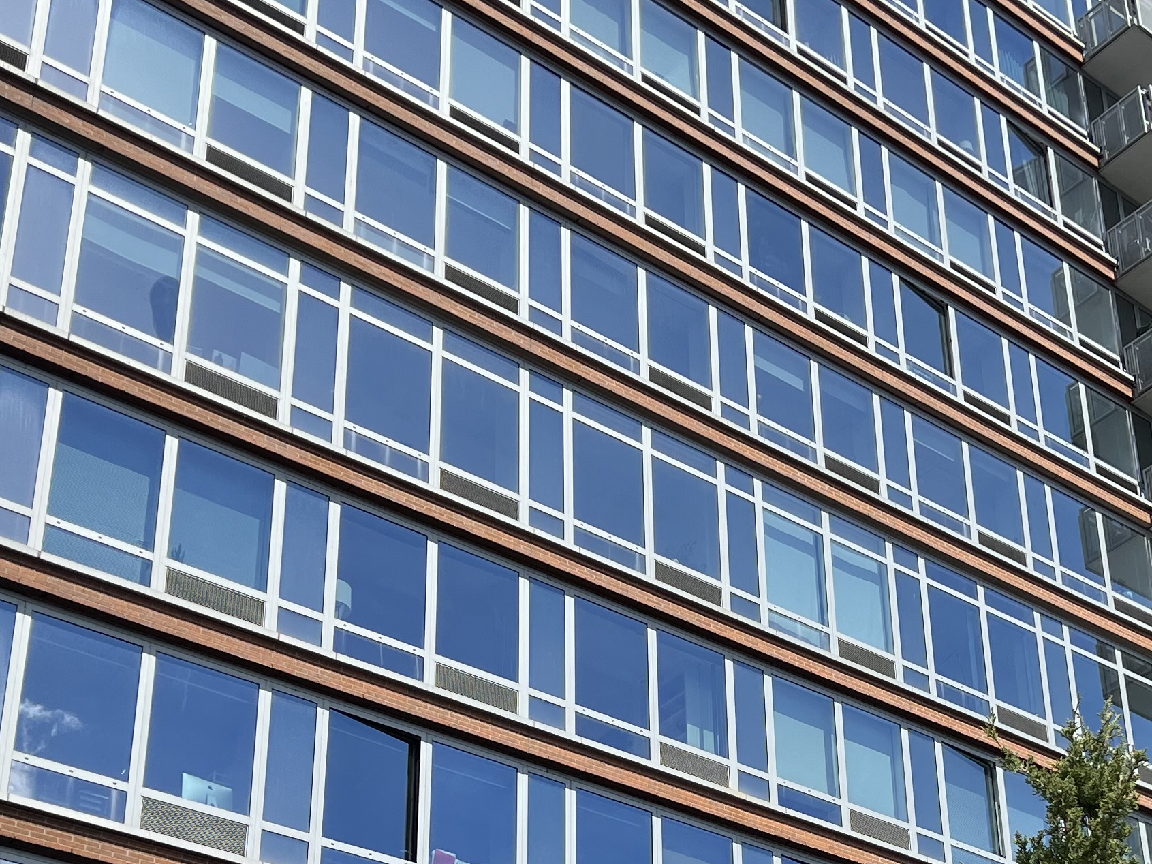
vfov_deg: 23.0
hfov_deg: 30.9
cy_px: 796
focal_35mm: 62
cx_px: 809
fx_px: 2063
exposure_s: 1/5882
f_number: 1.5
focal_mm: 5.7
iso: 50
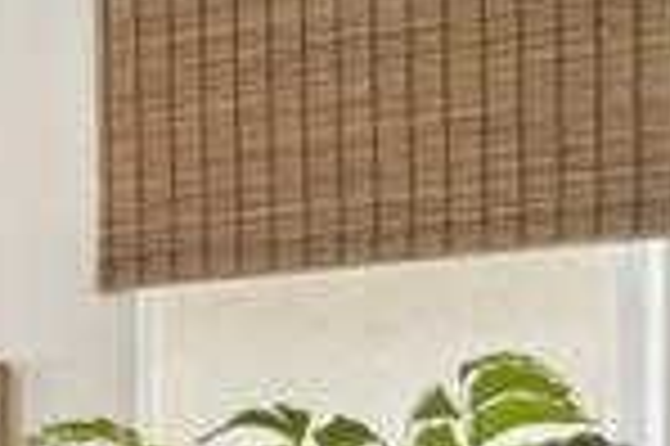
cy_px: 761
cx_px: -1398
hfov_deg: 11.0
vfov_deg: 11.6
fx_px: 2045
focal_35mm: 110
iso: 400
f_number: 8
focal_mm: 16
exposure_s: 1/10
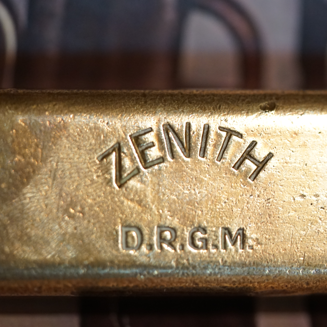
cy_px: 164
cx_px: 222
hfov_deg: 15.1
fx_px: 1229
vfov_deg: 15.2
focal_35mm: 115
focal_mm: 90
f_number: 2.8
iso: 3200
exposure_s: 1/100
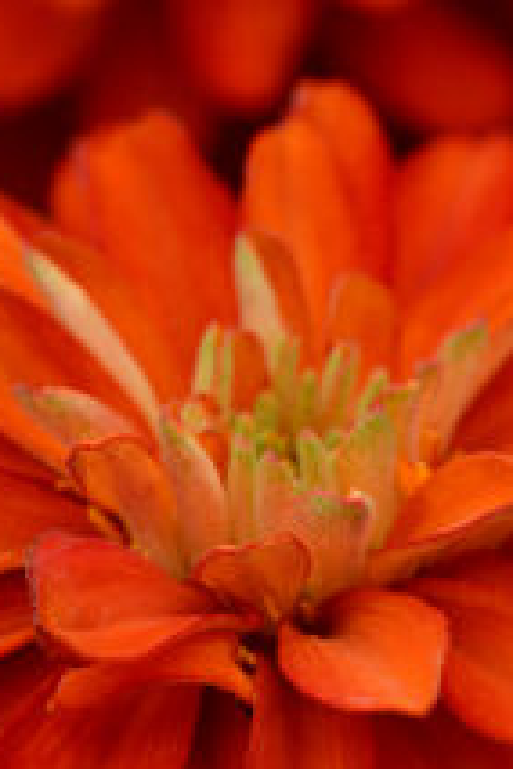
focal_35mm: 369
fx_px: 7887
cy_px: 717
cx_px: 300
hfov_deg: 3.7
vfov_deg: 5.6
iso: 200
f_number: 11
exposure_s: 1/200
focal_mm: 105
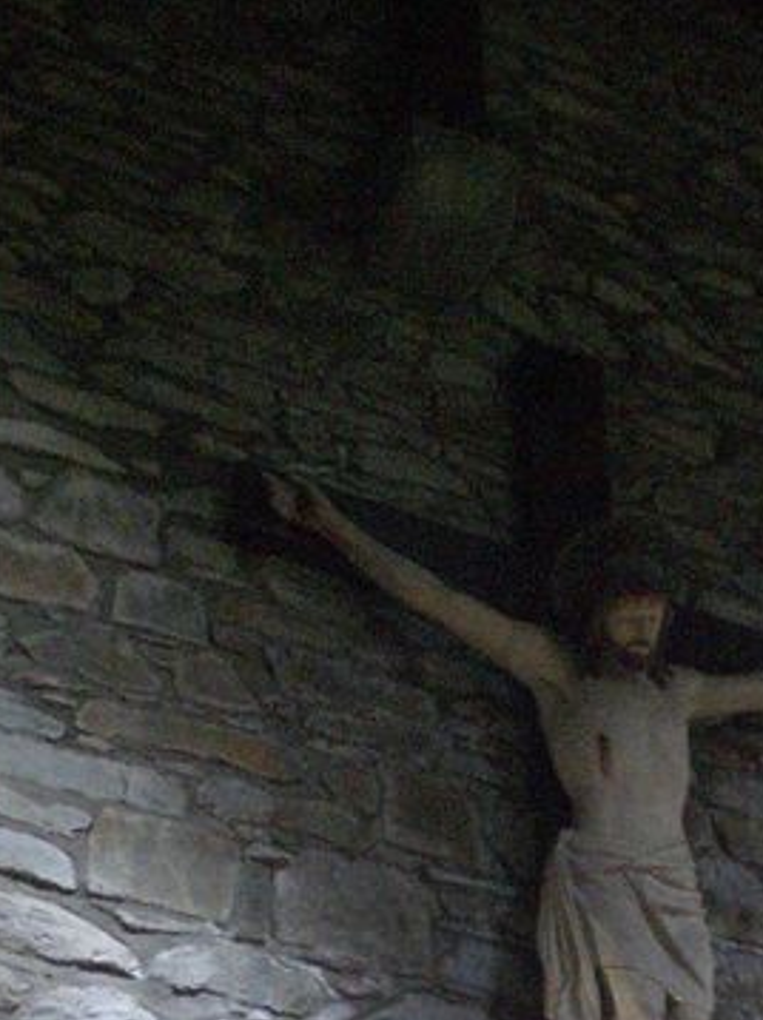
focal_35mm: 85
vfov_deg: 22.1
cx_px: 547
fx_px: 2501
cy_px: 1046
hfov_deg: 17.3
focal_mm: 6.3
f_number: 3.1
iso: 800
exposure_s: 1/100
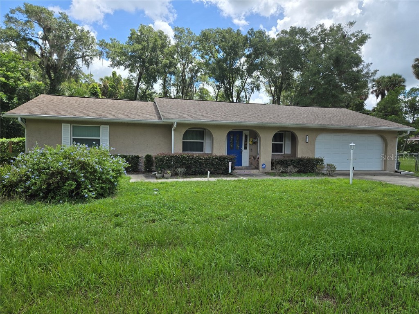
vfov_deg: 58.9
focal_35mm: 23
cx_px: 210
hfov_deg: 73.9
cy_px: 157
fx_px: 278
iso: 25
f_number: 1.8
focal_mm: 5.4
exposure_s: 1/1672
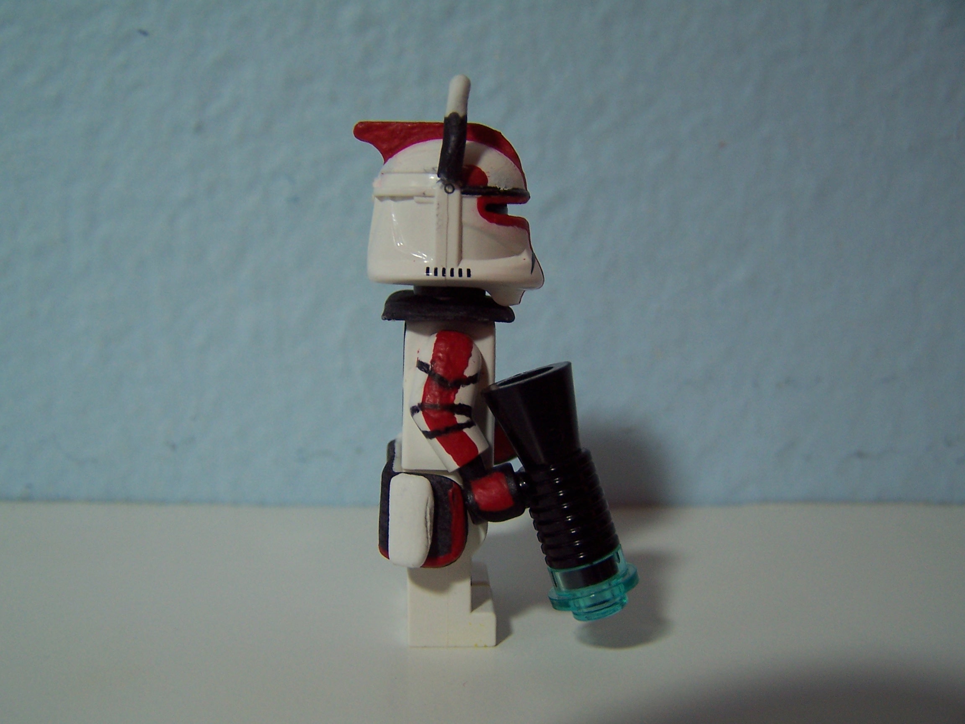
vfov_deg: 37.7
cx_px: 482
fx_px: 1059
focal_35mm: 38
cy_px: 362
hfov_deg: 49.0
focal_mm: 6.3
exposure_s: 1/30
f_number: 2.8
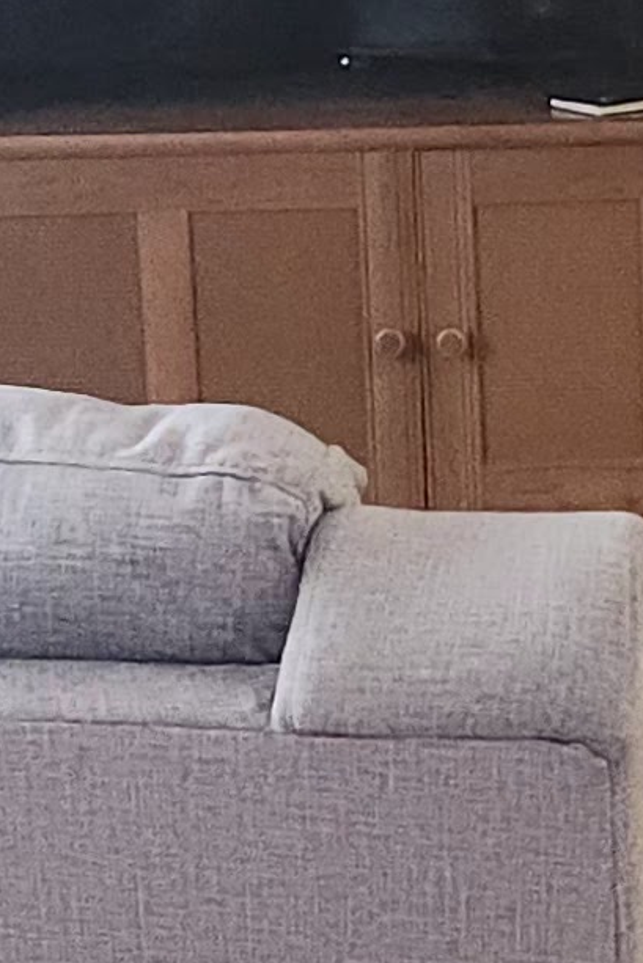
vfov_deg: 13.2
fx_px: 4177
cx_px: 777
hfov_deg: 8.7
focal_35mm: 156
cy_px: 544
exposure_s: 1/60
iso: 800
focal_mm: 5.54
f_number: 1.8
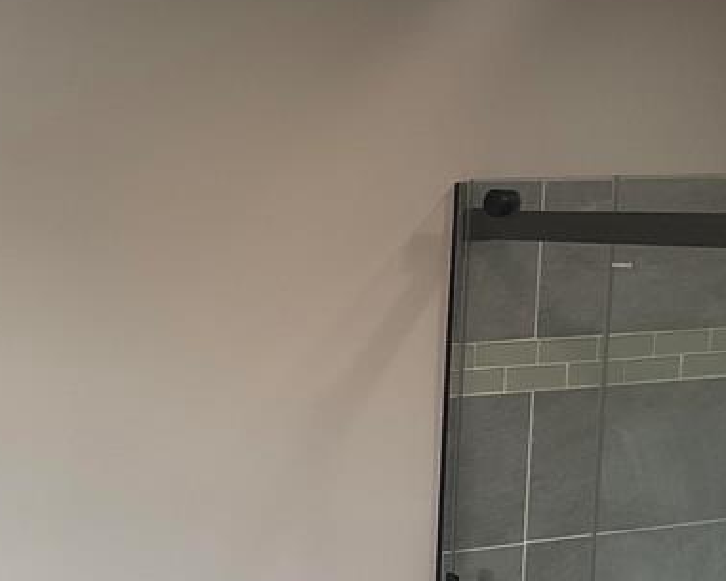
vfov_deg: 19.9
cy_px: 490
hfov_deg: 23.8
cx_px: -29
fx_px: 1633
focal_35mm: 76
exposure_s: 1/120
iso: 40
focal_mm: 3
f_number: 1.8
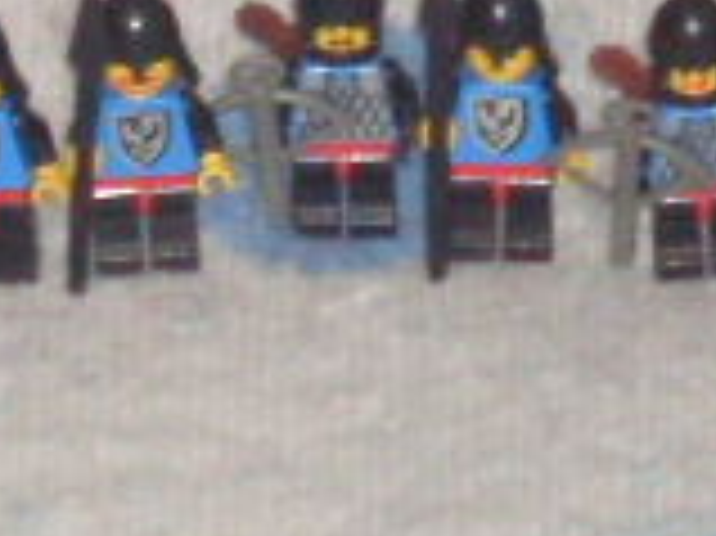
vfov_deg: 2.0
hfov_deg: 2.7
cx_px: -126
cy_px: -955
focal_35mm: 736
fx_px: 15212
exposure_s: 1/60
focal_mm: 18.9
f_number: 5.2
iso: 240
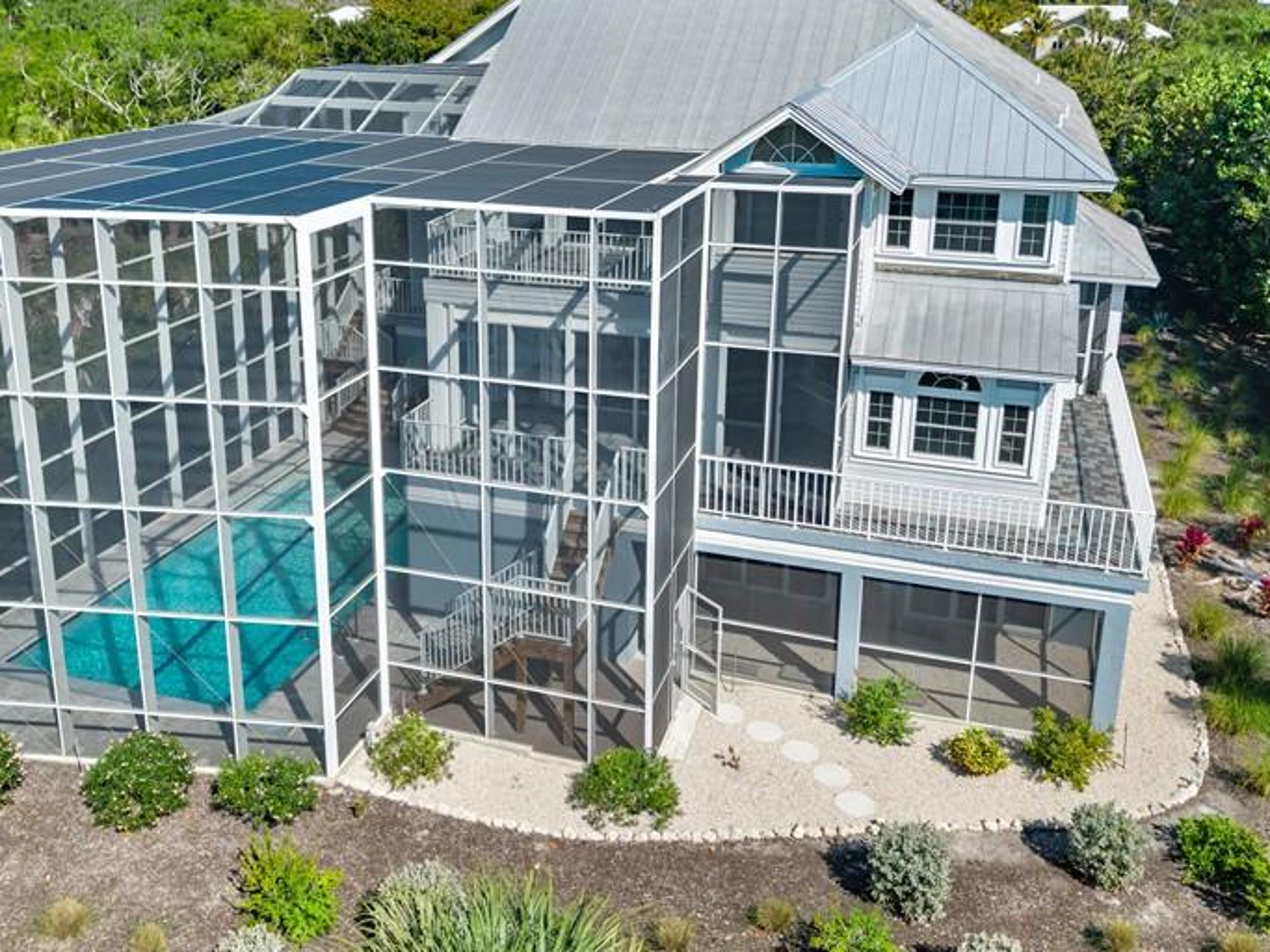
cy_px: 342
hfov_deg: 51.2
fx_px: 1321
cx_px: 547
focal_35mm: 36
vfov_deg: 39.3
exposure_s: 1/500
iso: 100
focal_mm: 8.67
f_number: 1.8
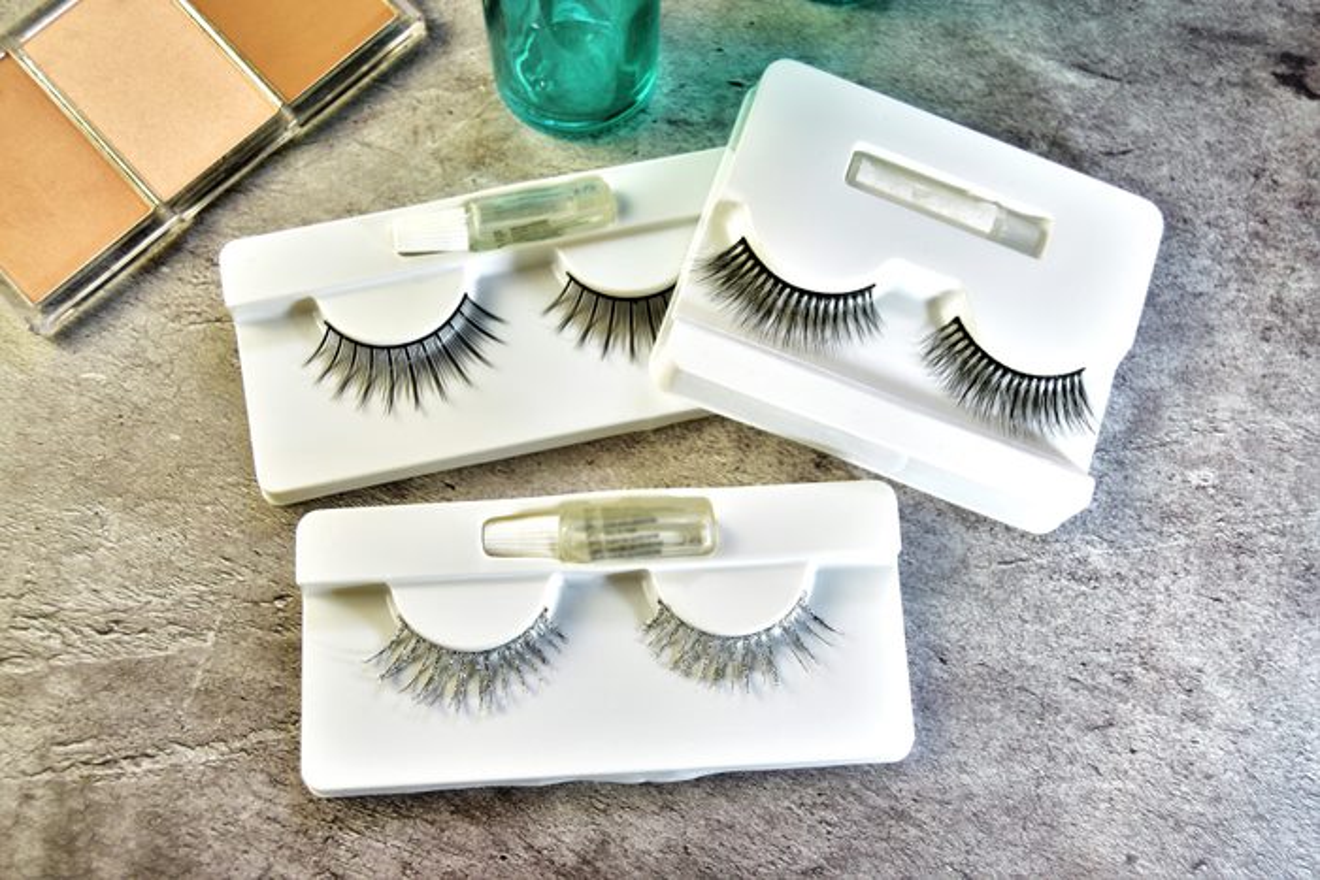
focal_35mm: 39
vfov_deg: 34.2
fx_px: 1430
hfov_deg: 49.5
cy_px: 440
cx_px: 660
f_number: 4.8
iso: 100
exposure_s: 1/30
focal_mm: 26
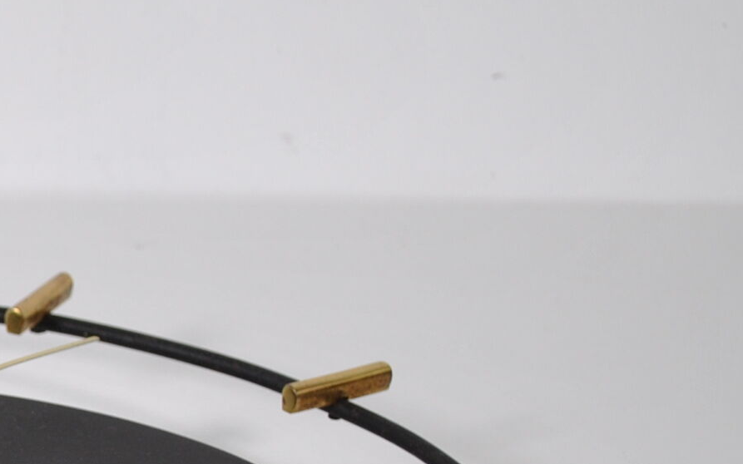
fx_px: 3219
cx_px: -369
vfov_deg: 8.2
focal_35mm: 159
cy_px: 520
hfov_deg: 12.5
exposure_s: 1/160
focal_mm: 32
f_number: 5.6
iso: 200
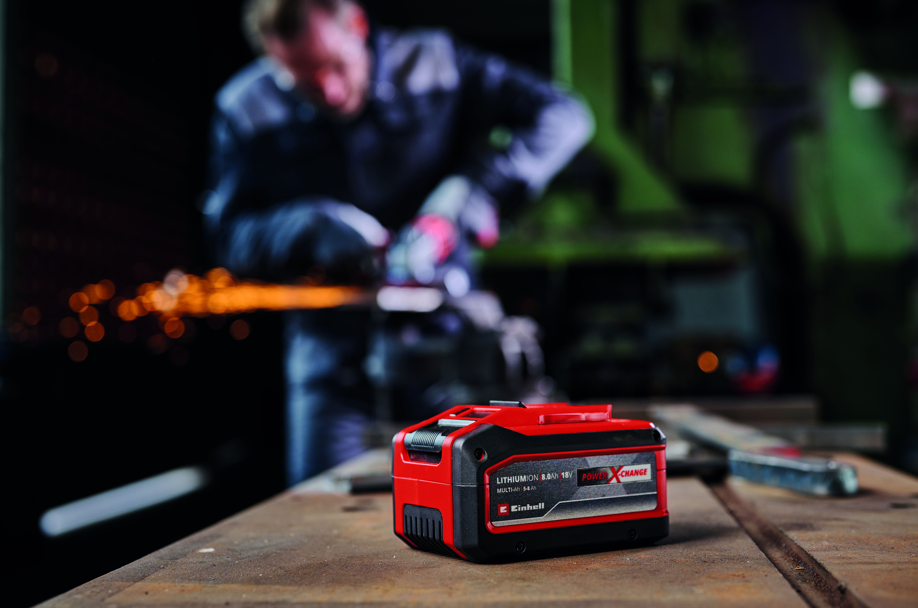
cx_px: 459
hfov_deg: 39.7
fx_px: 1272
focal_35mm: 50
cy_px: 304
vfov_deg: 26.9
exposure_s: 1/160
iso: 100
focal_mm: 50
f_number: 4
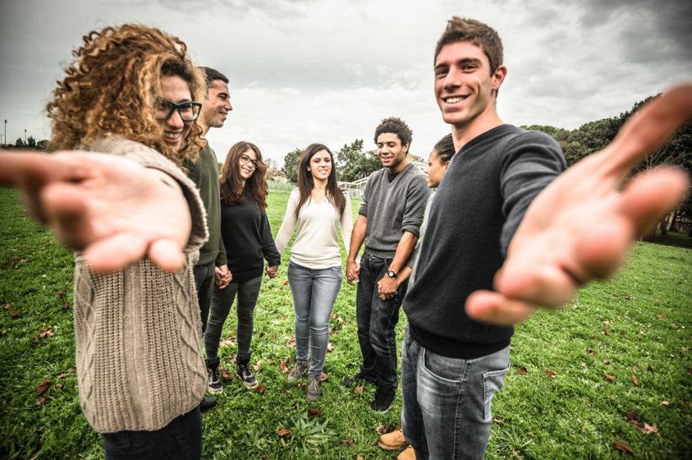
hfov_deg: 96.8
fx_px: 307
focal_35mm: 16
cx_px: 346
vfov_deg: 73.6
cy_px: 230
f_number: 4
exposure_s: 1/800
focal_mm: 16
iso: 320
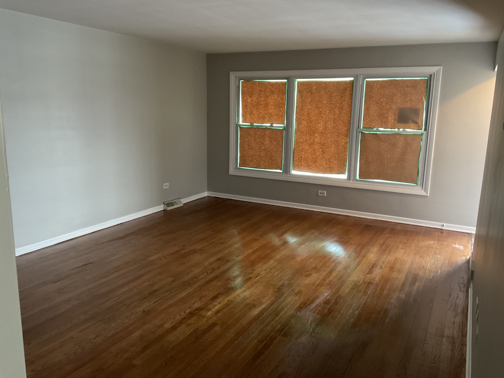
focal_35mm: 29
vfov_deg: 48.2
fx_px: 422
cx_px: 252
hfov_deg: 61.7
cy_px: 189
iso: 200
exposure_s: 1/40
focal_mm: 3
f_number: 1.8
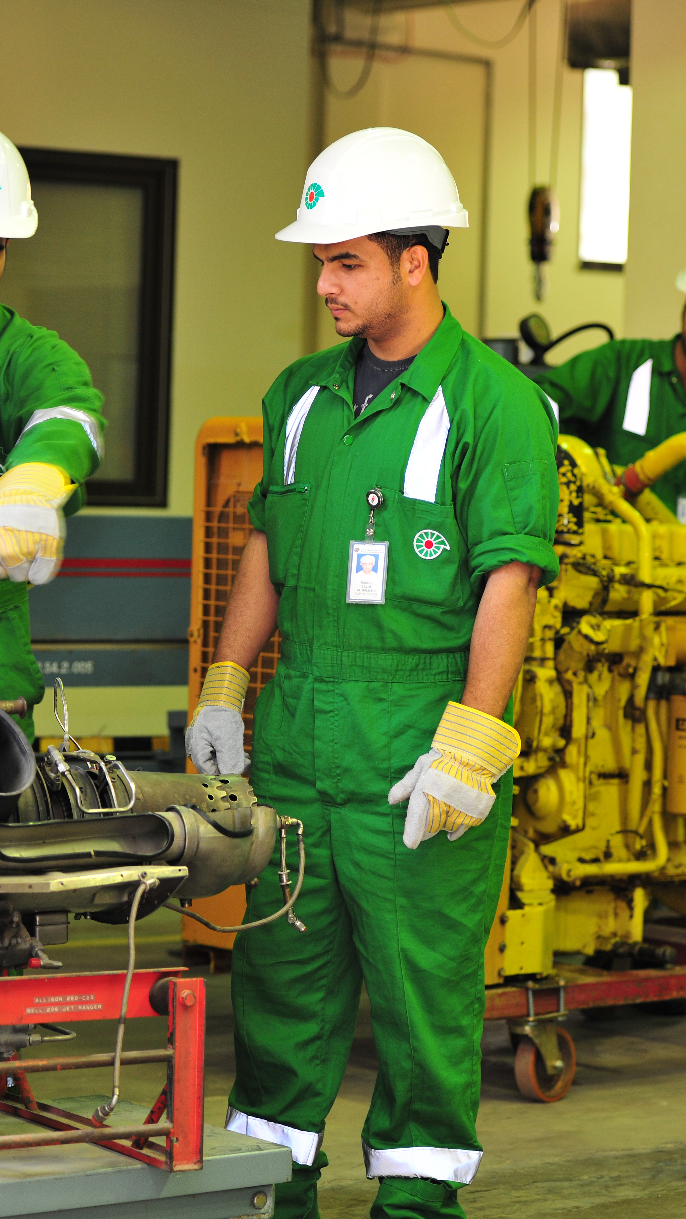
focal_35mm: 111
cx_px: 246
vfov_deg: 19.3
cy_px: 615
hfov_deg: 10.9
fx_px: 3590
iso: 400
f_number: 2.8
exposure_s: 1/80
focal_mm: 70
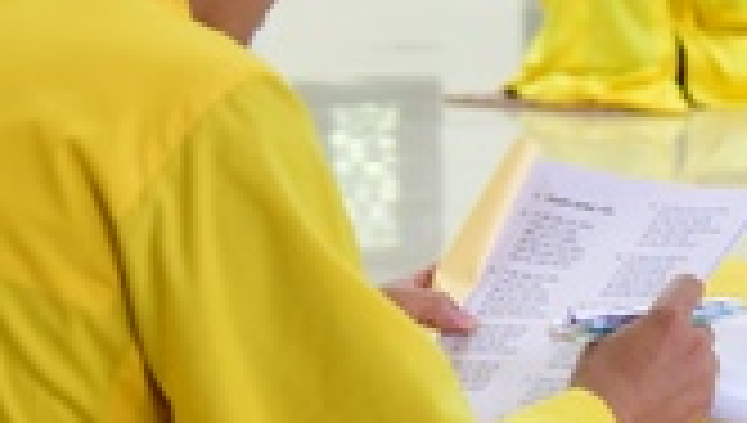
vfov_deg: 5.7
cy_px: -32
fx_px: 4226
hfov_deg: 10.0
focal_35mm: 213
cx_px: 706
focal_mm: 52
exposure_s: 1/25
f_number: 4
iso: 800
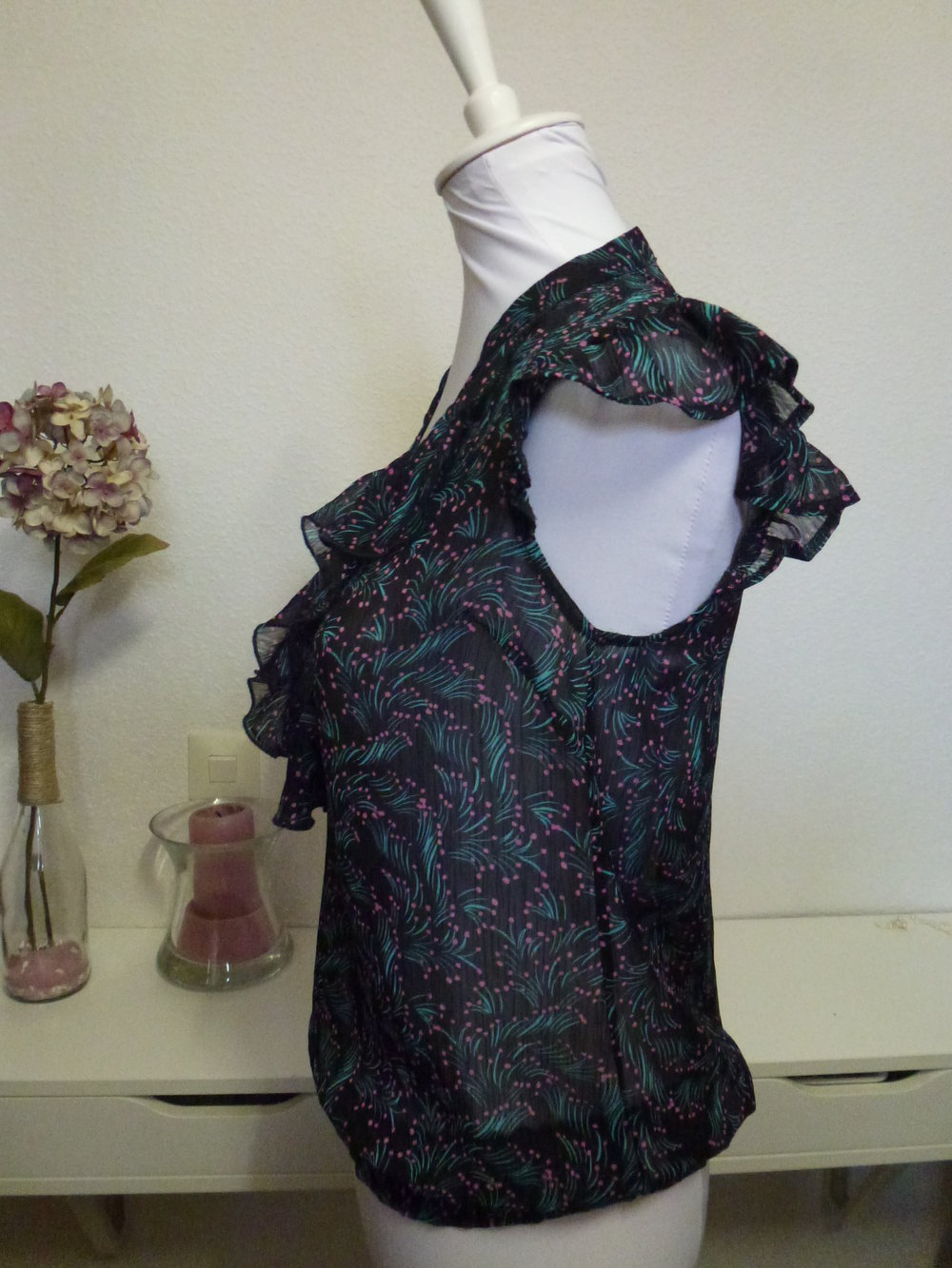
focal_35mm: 25
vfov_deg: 69.4
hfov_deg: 54.9
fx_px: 917
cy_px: 634
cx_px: 476
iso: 800
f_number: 3.3
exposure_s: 1/20
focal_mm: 4.3
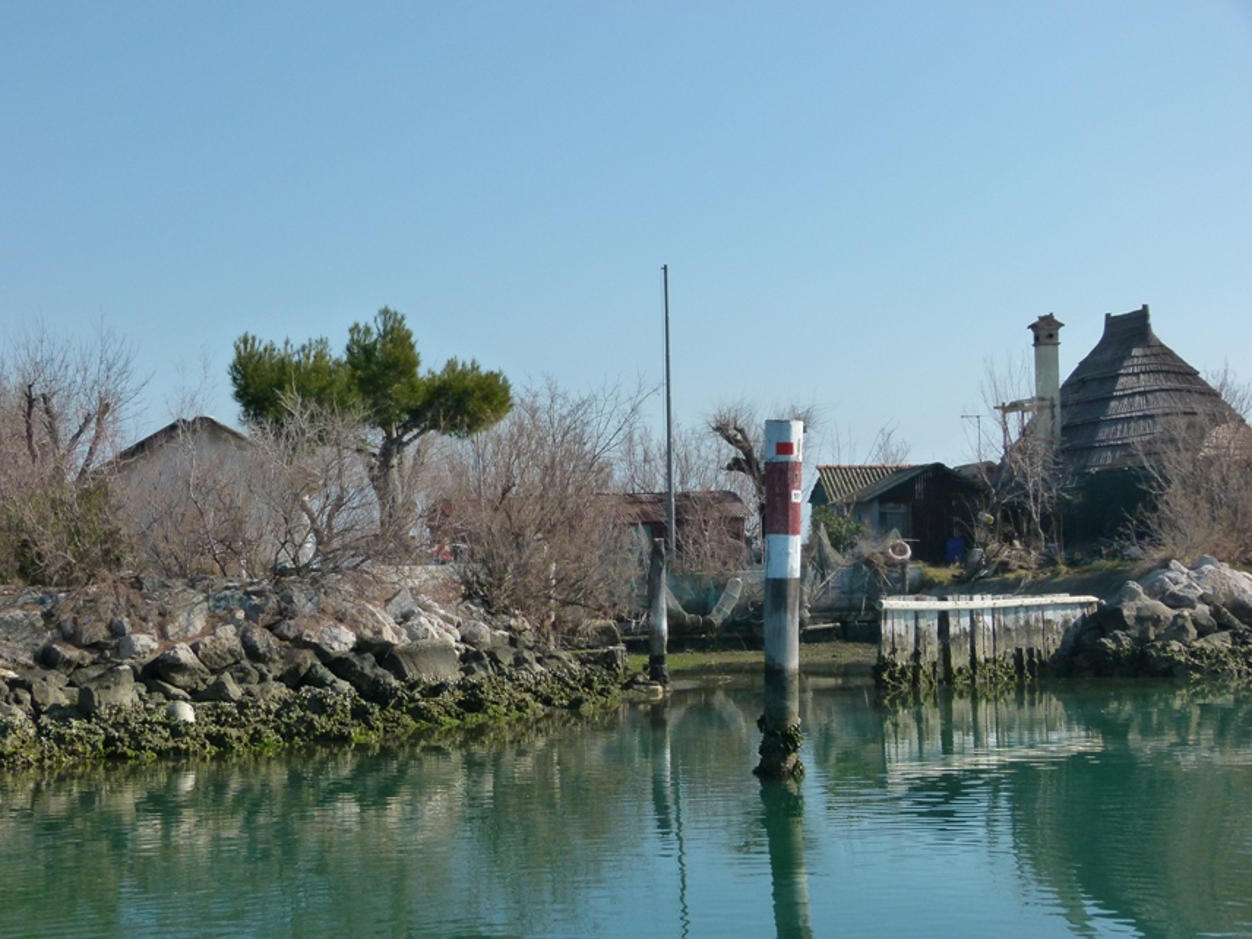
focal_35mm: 61
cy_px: 476
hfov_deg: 31.7
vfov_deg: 24.0
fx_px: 2206
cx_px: 595
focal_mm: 10.5
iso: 160
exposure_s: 1/1300
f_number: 4
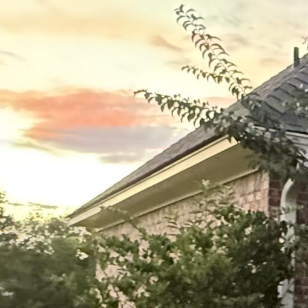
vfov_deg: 23.2
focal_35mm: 73
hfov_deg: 18.0
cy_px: 266
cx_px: 577
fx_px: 735
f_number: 2.2
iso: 1250
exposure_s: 1/49
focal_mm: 2.22
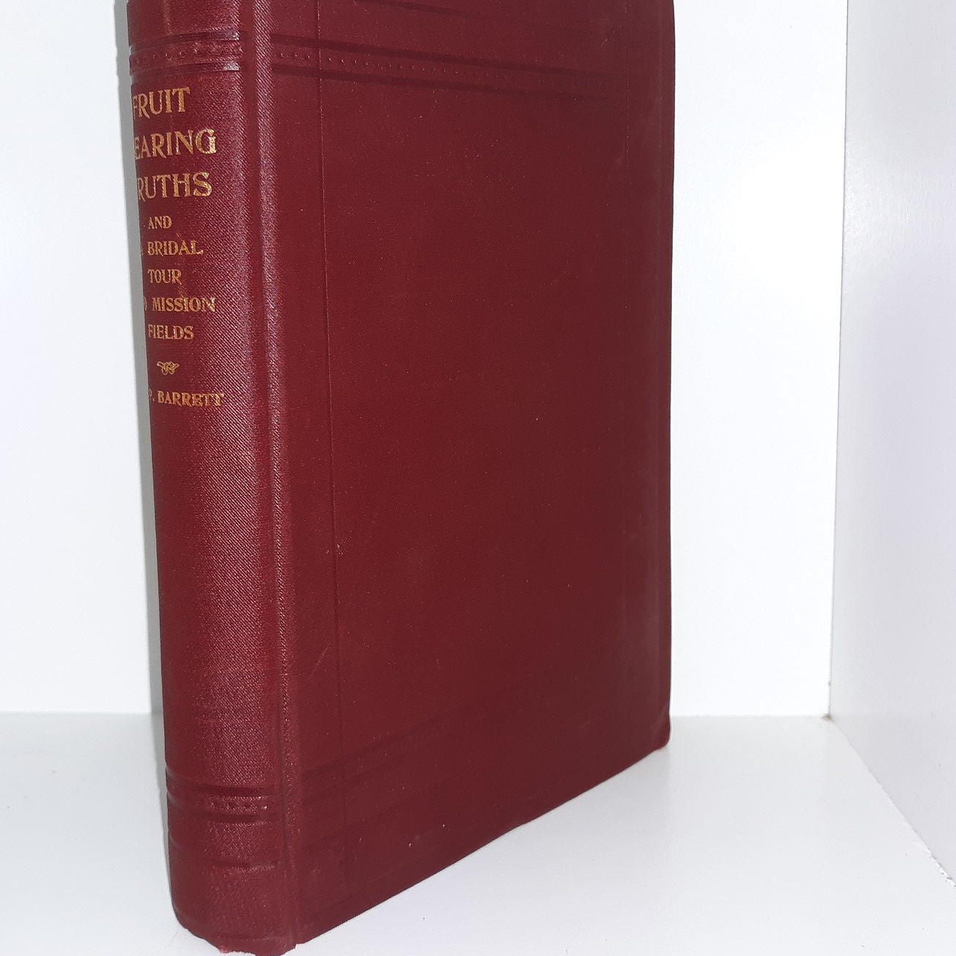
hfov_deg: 42.7
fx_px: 1219
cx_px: 409
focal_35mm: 39
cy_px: 413
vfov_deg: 42.7
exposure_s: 1/100
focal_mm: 3.7
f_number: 1.7
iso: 50
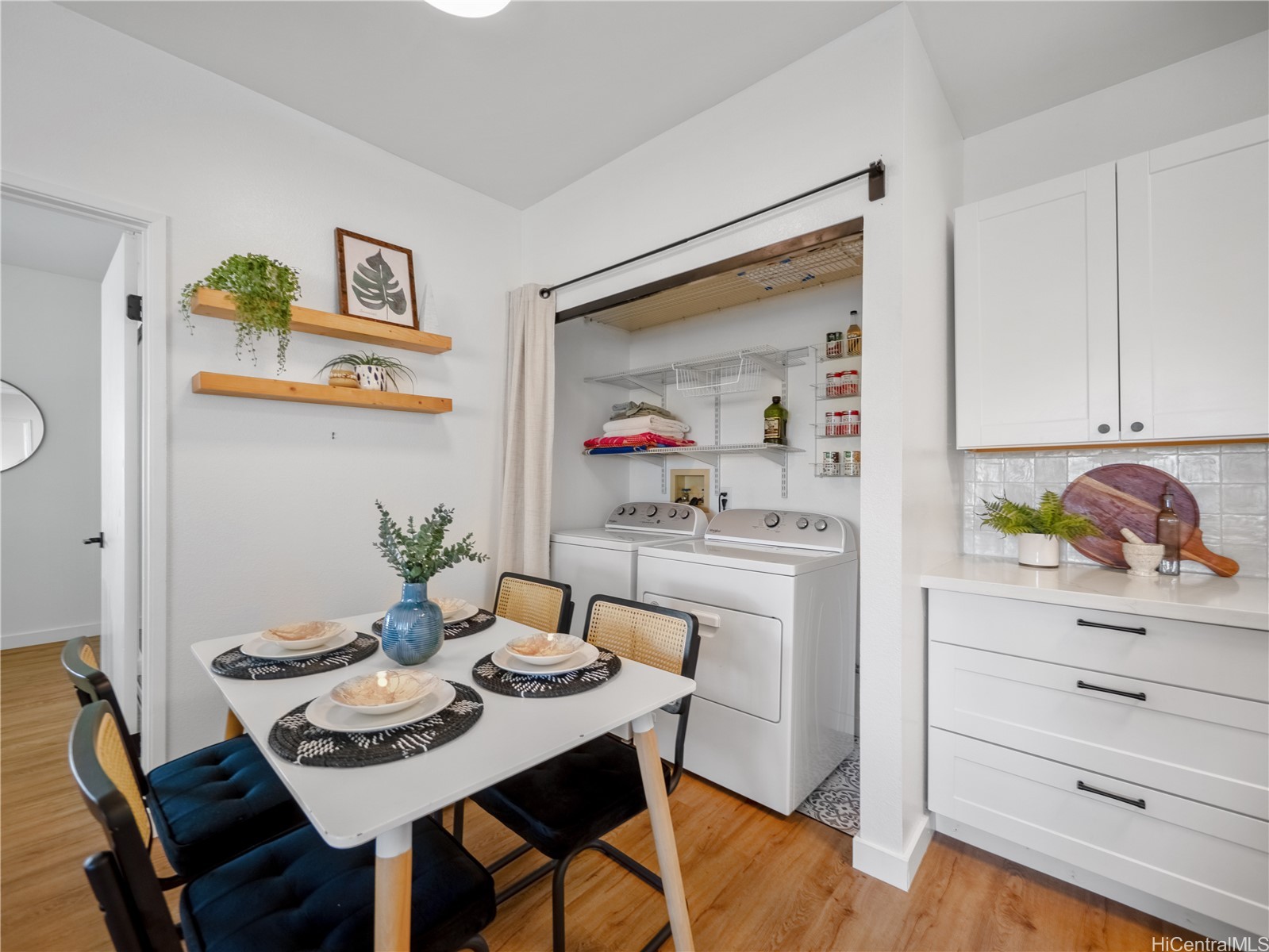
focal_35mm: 14
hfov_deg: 102.1
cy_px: 476
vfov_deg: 85.7
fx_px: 513
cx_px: 634
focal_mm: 7
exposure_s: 1/200
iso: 320
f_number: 4
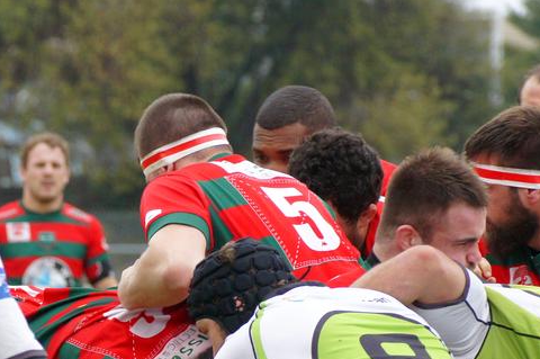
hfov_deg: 4.0
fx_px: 7672
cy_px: 345
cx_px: 159
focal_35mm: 512
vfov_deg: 2.7
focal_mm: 160
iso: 800
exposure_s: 1/640
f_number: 6.3
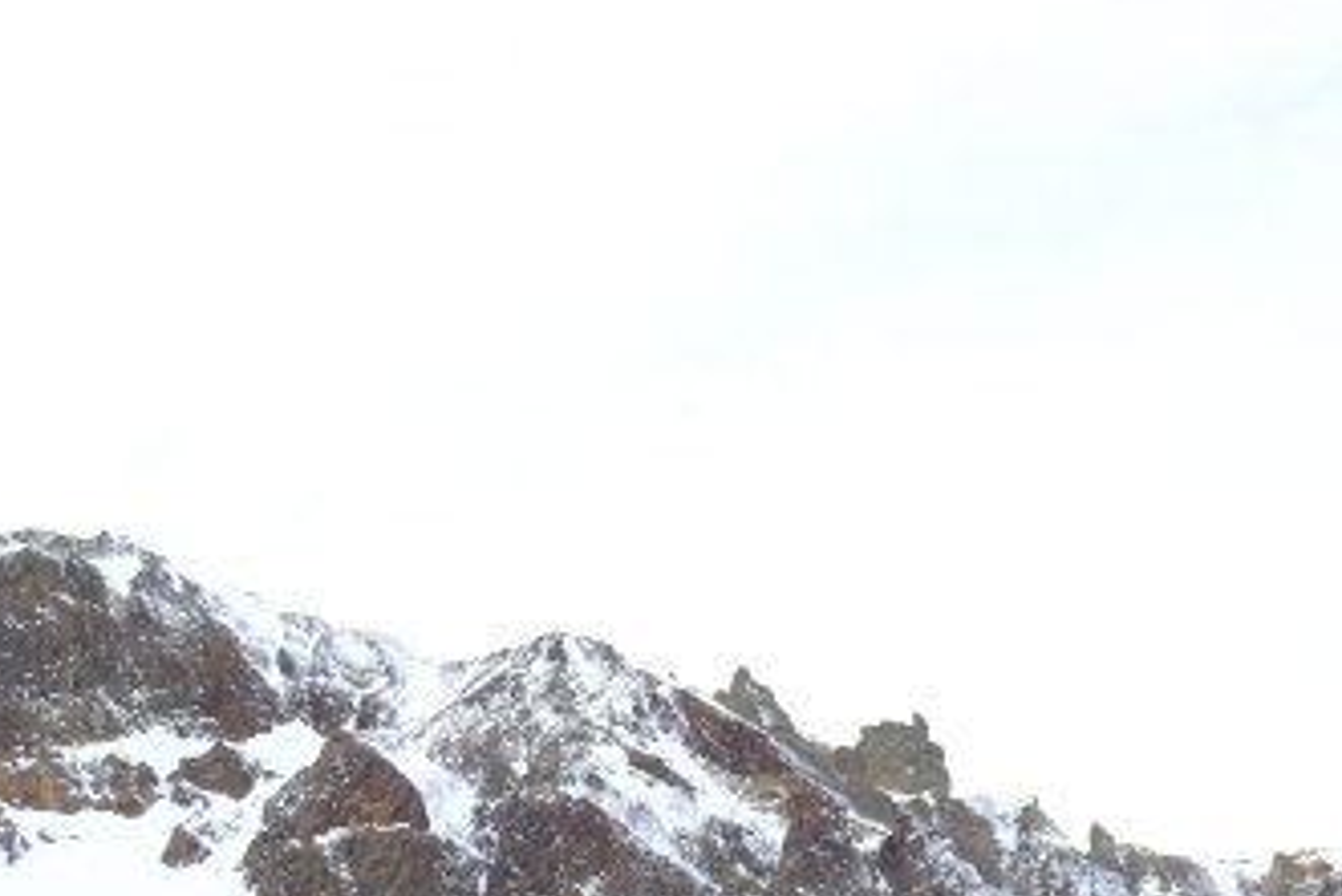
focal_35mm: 65
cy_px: 1097
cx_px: 908
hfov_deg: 30.7
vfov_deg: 19.6
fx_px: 2424
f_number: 11
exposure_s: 1/60
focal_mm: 14
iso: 400
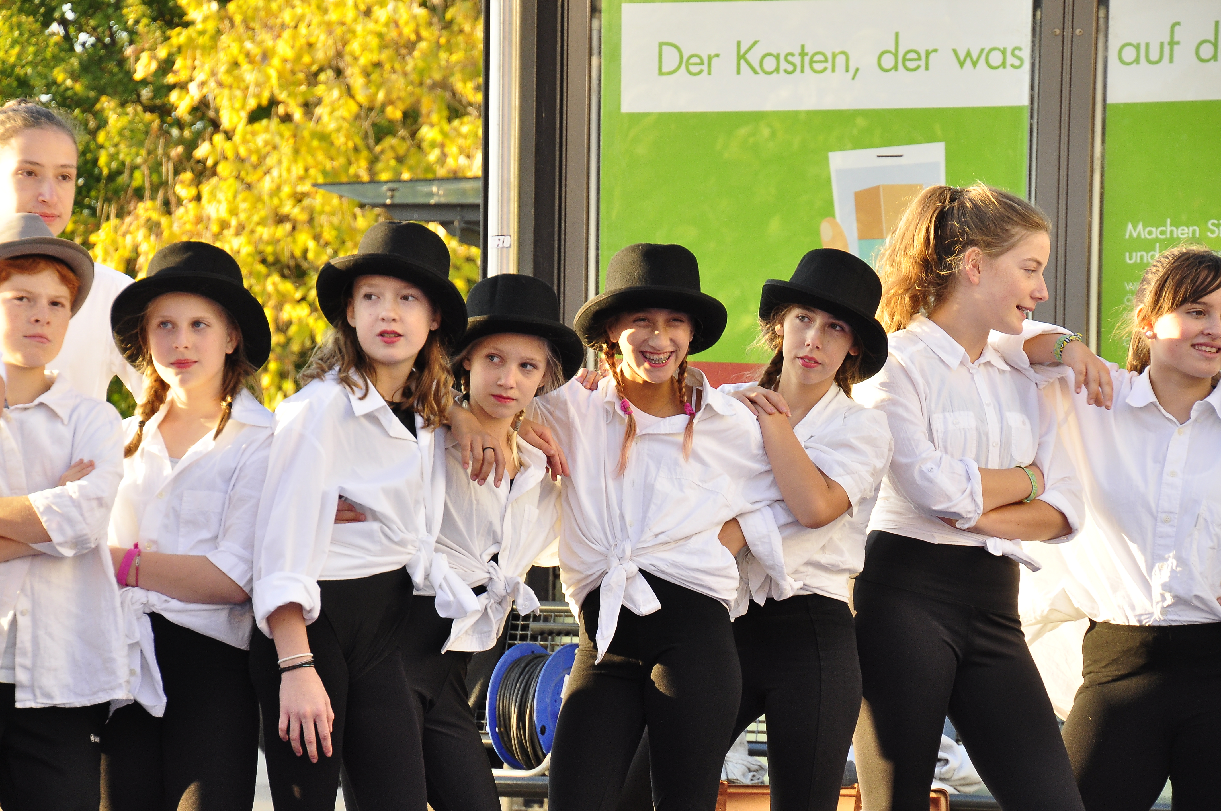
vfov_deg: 8.3
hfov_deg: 12.5
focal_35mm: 165
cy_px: 406
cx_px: 610
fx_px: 5589
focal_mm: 110
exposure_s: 1/200
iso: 560
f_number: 5.6
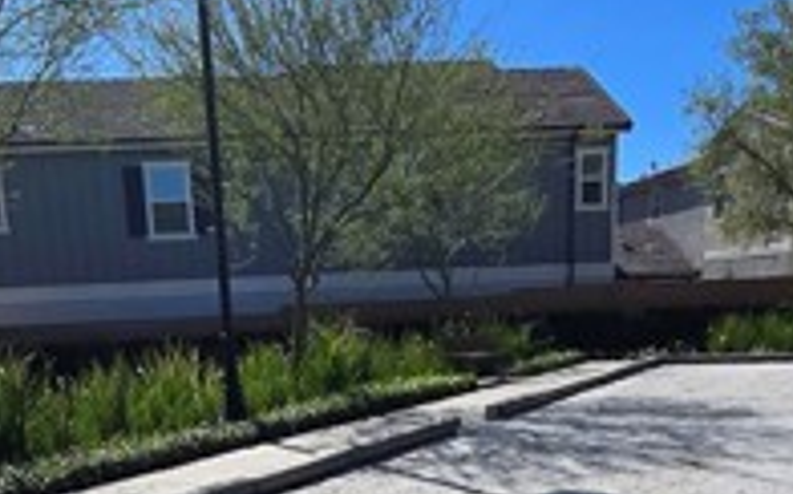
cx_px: 348
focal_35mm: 45
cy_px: 591
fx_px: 971
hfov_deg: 44.3
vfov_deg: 25.6
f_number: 2.2
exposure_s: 1/3747
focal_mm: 2.2
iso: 50
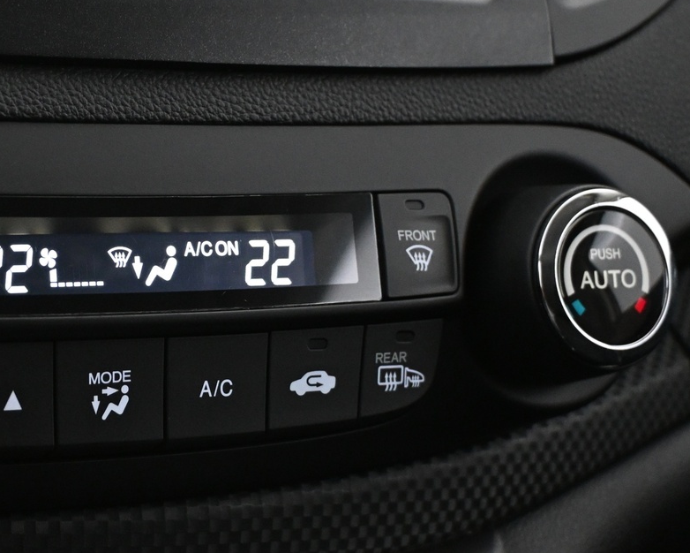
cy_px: 248
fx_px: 1460
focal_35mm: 71
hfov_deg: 25.6
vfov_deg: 21.4
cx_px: 48
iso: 2800
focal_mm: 24.5
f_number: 4.2
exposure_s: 1/40
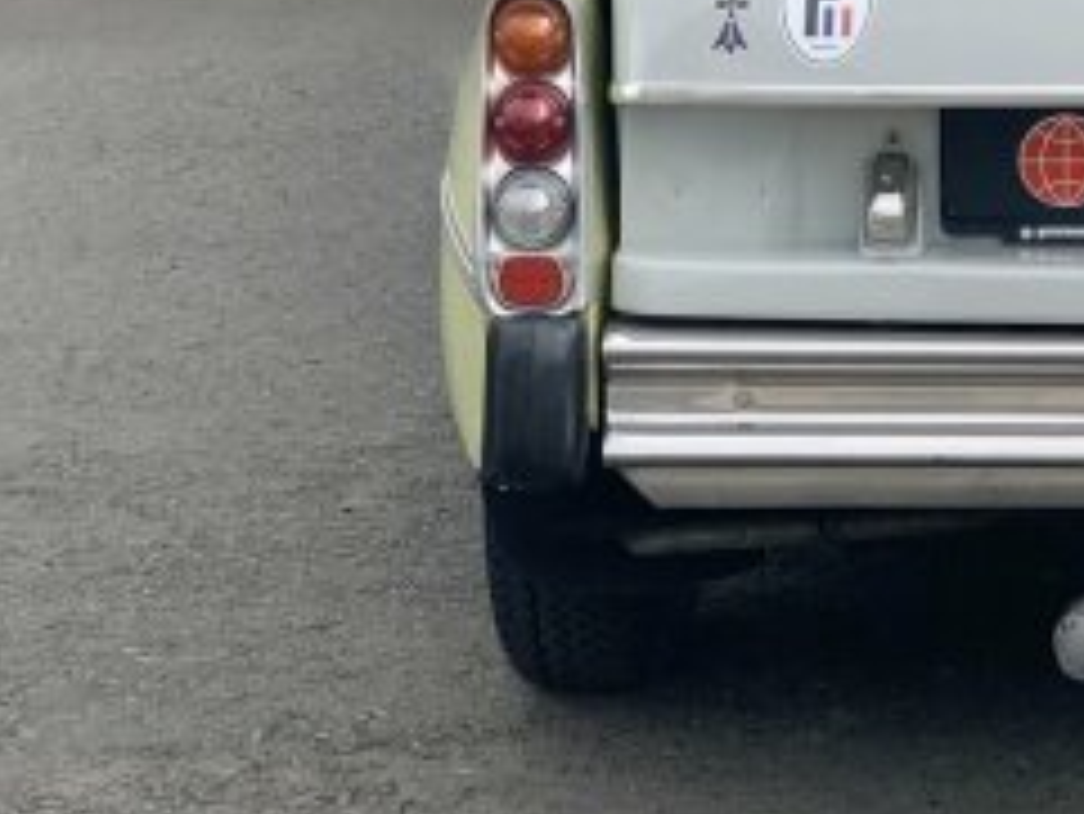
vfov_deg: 10.7
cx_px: 1178
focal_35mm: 138
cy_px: 0
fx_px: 4324
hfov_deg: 14.0
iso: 16
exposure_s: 1/705
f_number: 2.4
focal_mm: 6
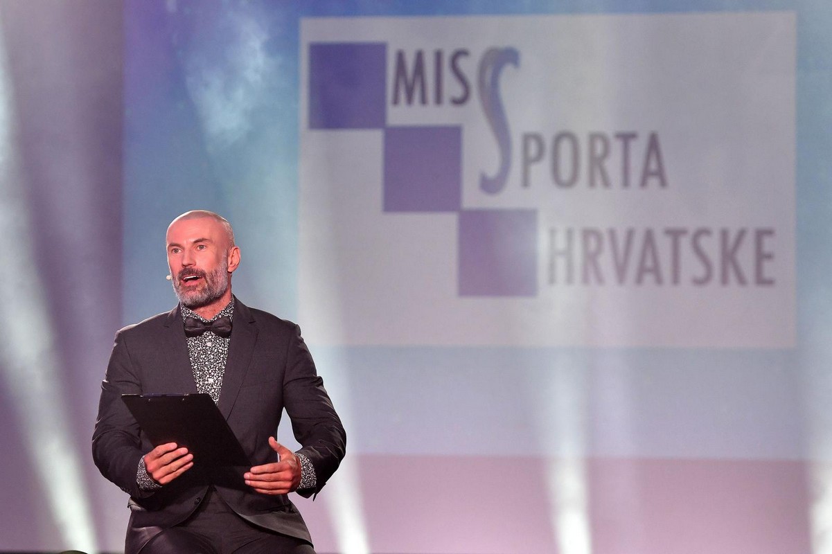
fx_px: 2680
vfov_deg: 11.8
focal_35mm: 116
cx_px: 416
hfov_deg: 17.6
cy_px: 277
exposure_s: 1/400
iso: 1250
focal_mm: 116
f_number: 5
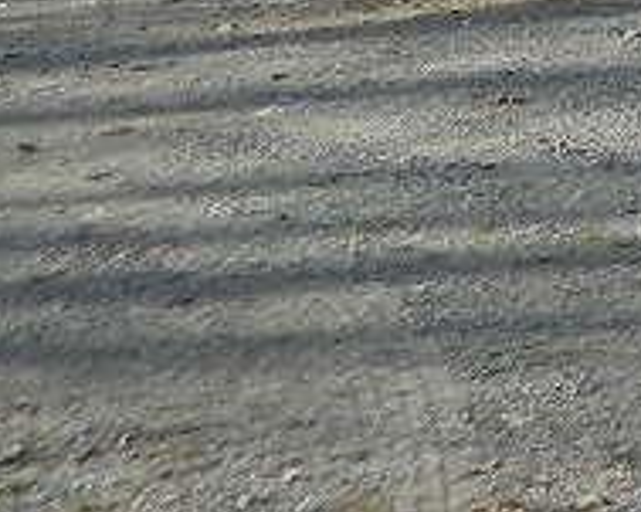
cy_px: -570
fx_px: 3508
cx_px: 1611
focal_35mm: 185
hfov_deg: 9.2
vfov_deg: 7.9
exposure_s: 1/400
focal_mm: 6.2
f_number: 3.3
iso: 80
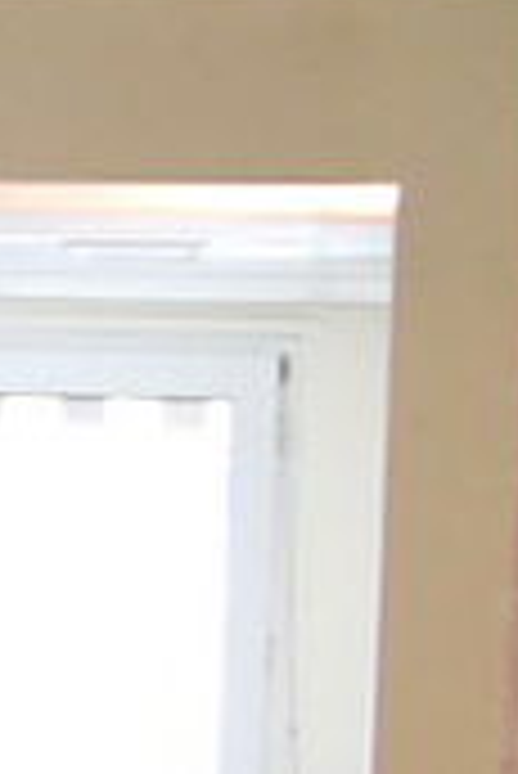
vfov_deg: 6.7
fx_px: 6612
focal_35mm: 307
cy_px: 882
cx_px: -2432
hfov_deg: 3.8
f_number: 8
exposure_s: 1/60
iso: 1600
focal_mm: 26
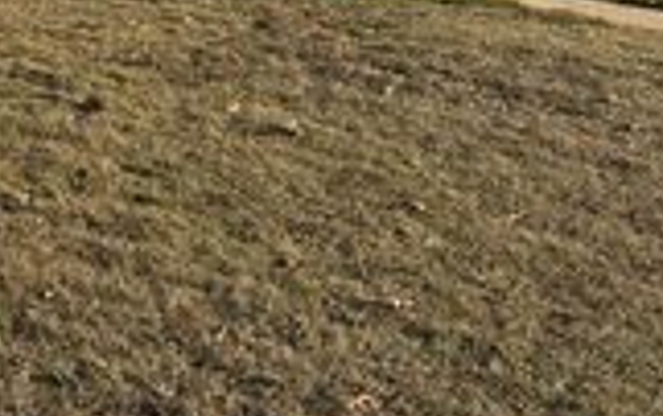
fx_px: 1429
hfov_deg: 23.2
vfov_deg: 15.7
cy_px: -134
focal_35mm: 79
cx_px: -198
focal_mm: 6.76
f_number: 1.78
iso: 80
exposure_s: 1/2710
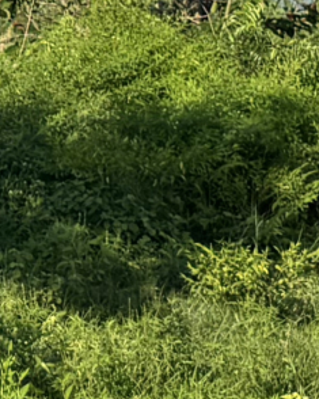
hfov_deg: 6.9
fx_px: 2409
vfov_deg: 9.1
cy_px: -304
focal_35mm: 204
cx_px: -604
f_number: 1.78
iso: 80
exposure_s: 1/4049
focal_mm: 6.76
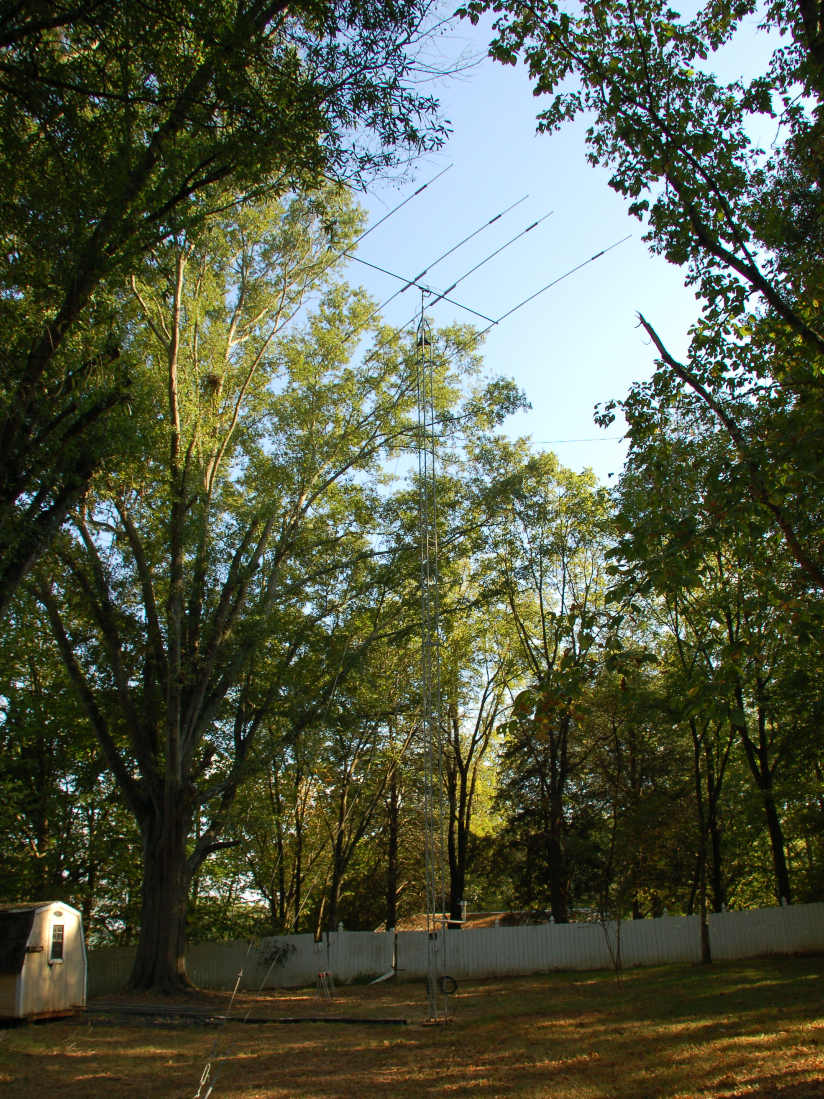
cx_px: 415
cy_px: 604
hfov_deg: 42.9
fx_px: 1047
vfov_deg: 55.3
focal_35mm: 33
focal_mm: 20
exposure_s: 1/160
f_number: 6.3
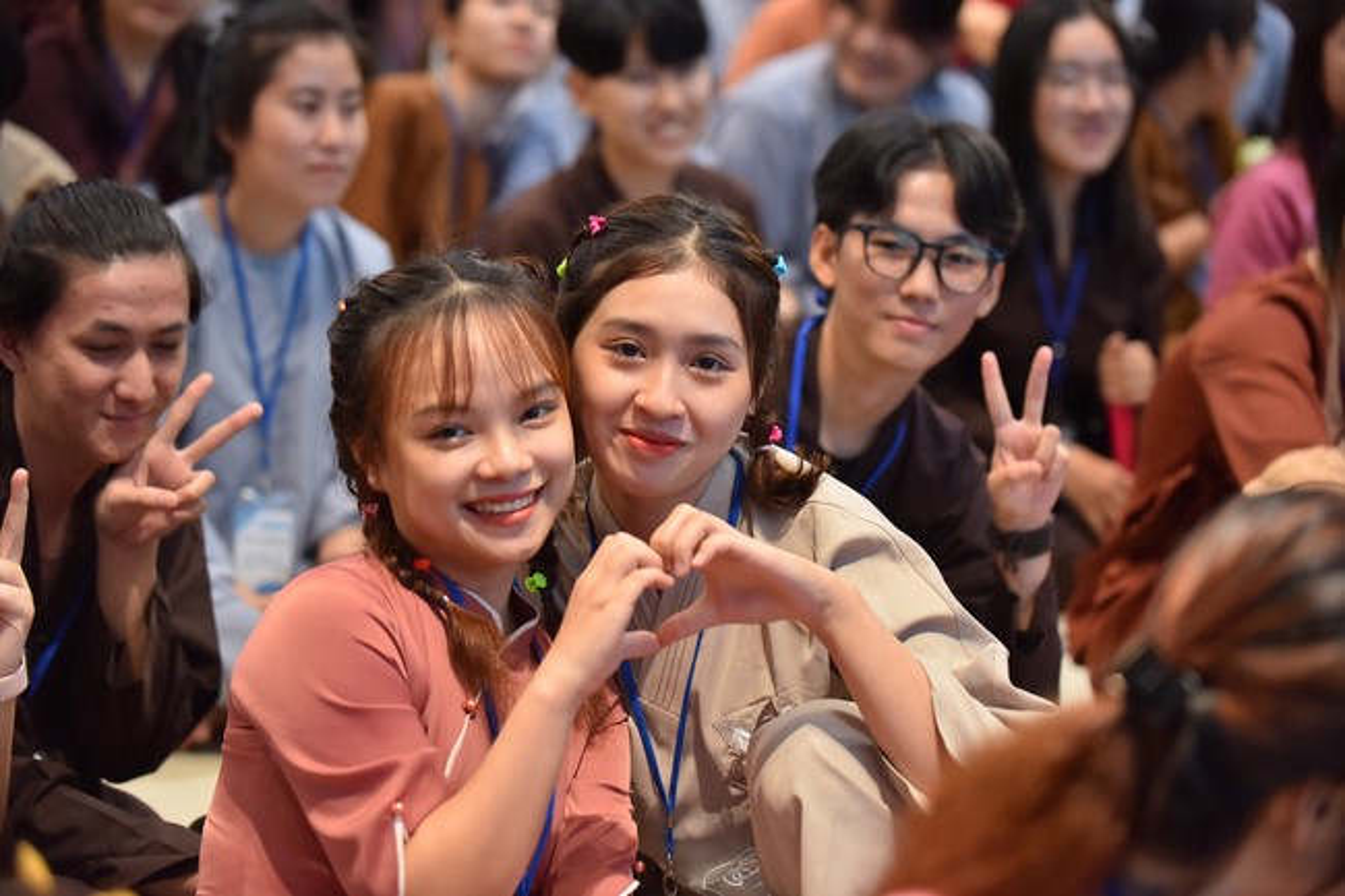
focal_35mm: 95
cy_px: 448
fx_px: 3548
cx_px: 672
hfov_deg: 21.5
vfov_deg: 14.4
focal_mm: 95
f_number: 2.8
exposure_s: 1/250
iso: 1250
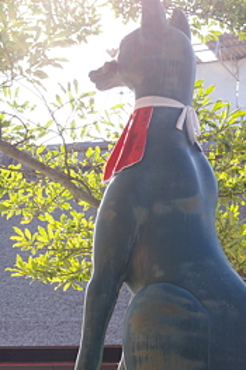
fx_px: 1262
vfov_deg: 16.7
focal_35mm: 123
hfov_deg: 11.1
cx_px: 199
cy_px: 196
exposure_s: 1/100
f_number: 11
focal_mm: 47.5
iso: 400
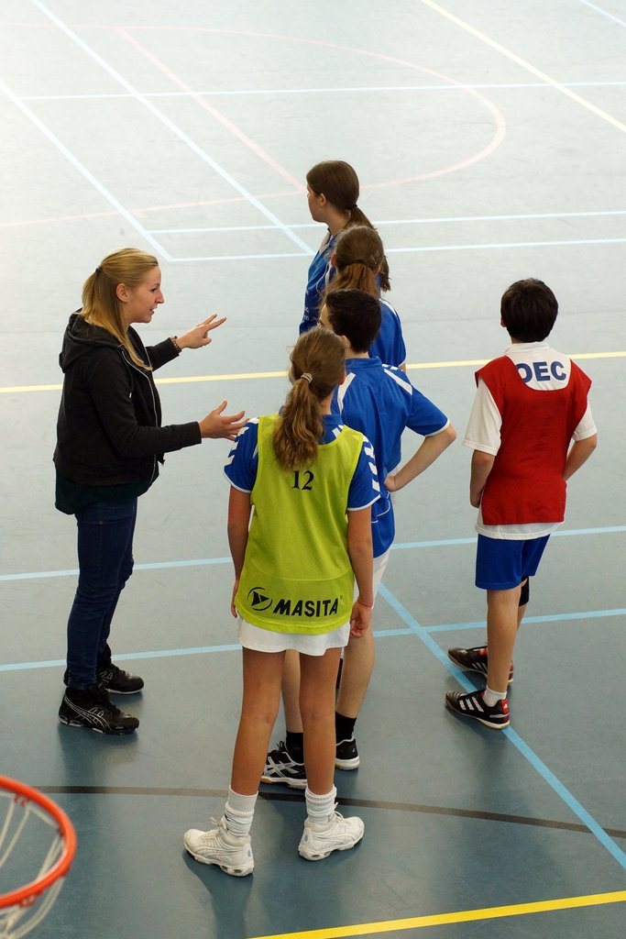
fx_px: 1955
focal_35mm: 75
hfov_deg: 18.2
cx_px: 313
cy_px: 470
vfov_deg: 27.0
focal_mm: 50
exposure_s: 1/250
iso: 800
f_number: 3.2
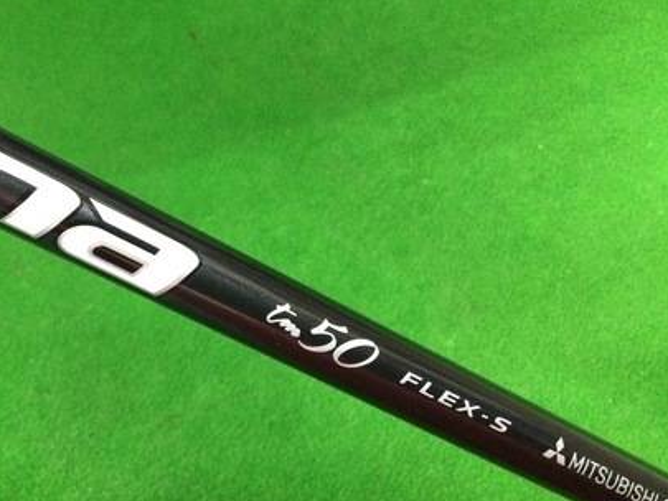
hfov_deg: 38.3
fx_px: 946
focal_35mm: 49
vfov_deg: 29.7
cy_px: 277
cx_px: 208
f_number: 2.4
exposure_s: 1/30
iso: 200
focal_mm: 3.3
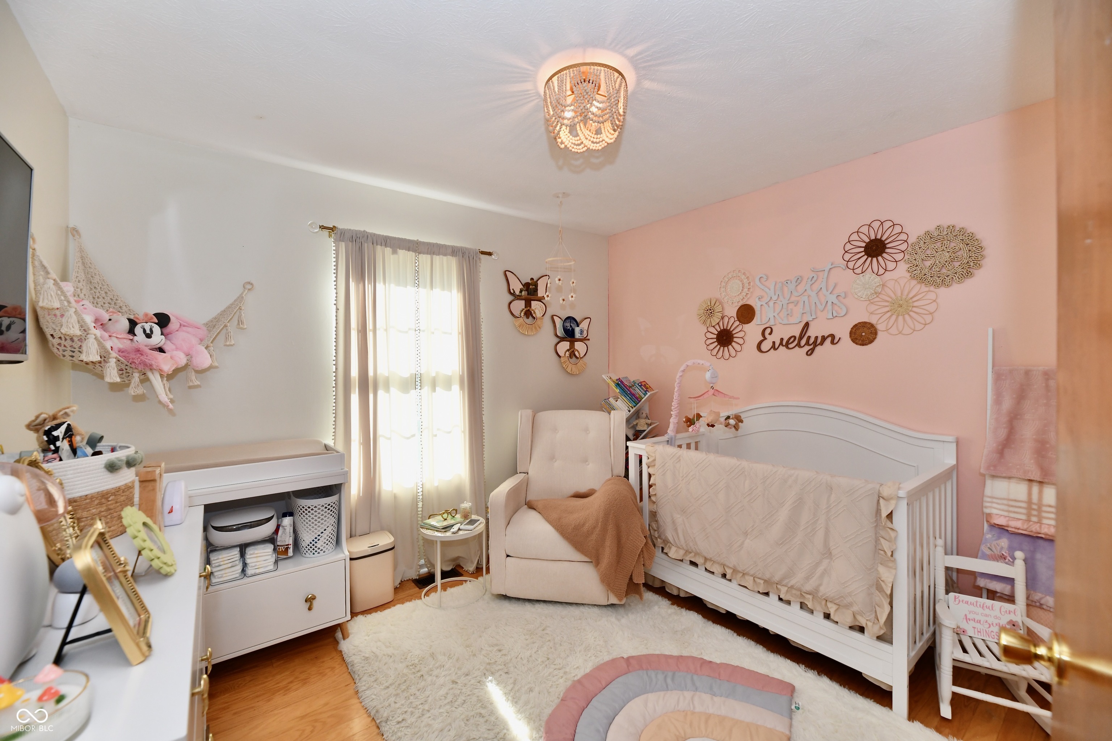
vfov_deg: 81.2
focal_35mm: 14
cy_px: 370
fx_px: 432
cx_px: 556
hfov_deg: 104.3
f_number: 6.3
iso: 640
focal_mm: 14
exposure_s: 1/160
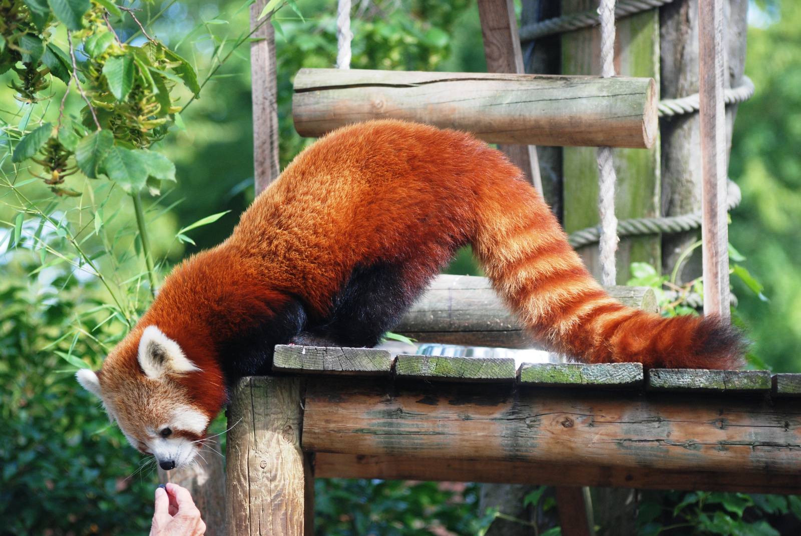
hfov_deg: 10.1
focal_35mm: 202
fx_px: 4511
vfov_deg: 6.8
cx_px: 400
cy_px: 268
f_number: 4.5
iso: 400
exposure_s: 1/320
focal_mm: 135
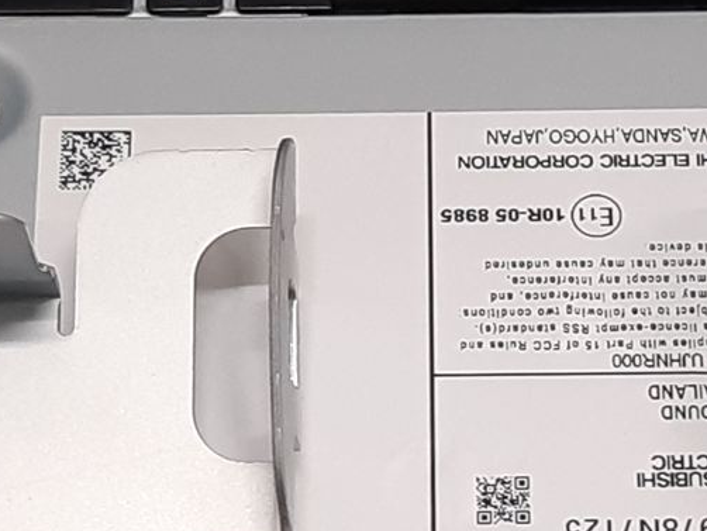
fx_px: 2166
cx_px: 500
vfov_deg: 14.0
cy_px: 275
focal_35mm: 106
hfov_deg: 18.5
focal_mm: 3.93
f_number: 1.7
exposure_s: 1/50
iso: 100
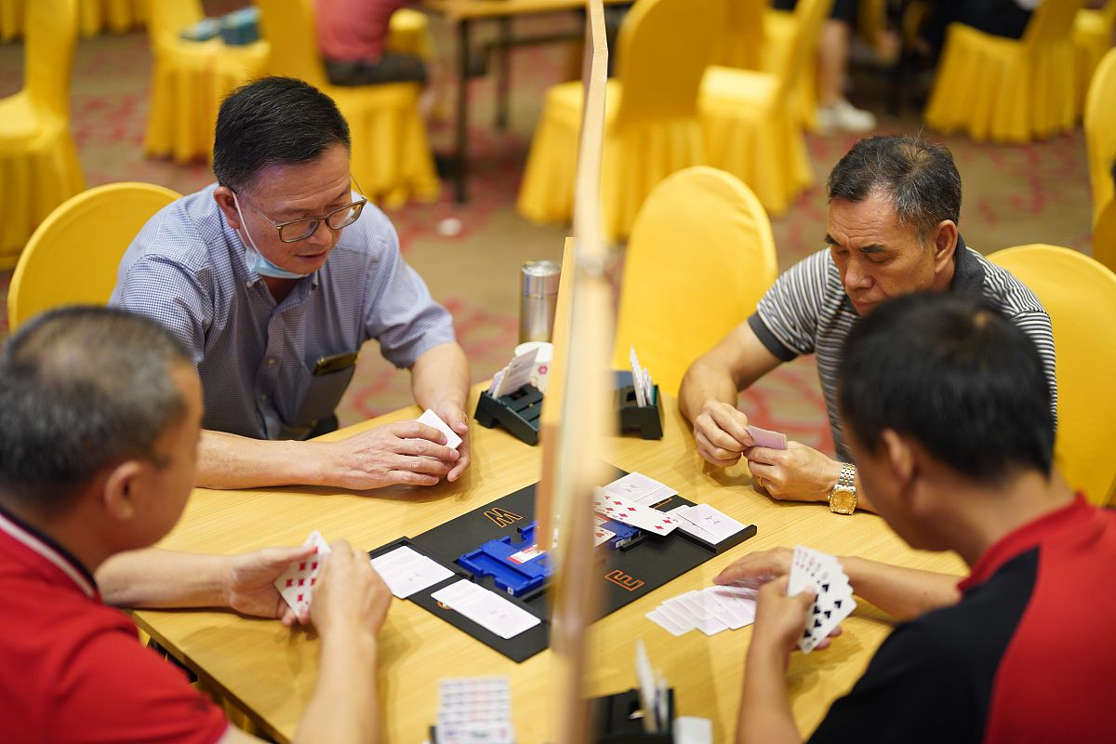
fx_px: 1550
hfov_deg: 39.6
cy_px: 372
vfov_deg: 27.0
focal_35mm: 50
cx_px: 558
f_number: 1.2
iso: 800
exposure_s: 1/250
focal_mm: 50
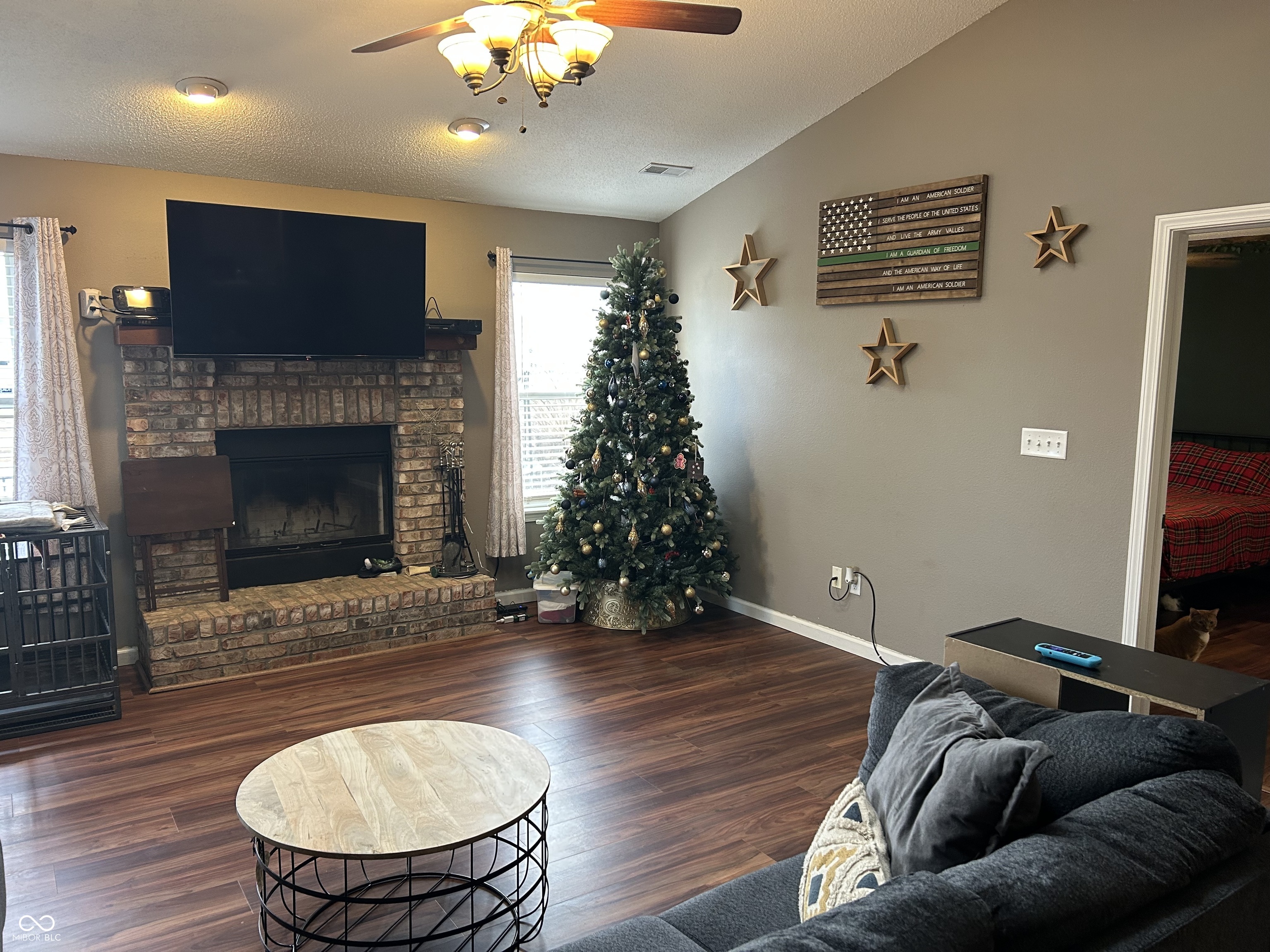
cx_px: 635
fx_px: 954
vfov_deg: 53.1
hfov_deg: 67.3
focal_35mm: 26
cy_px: 476
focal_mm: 5.7
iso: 160
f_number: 1.5
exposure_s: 1/60
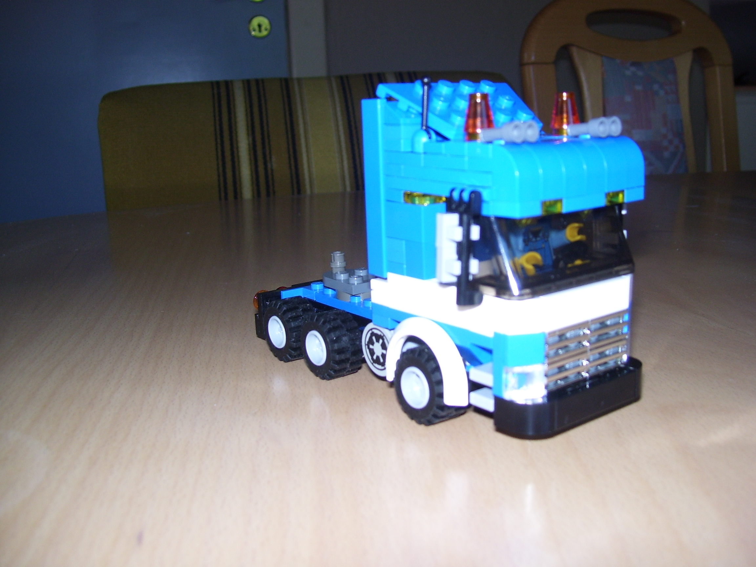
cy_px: 284
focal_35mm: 36
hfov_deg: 51.4
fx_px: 786
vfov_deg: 39.7
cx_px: 378
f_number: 2.7
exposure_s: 1/60
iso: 80
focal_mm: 6
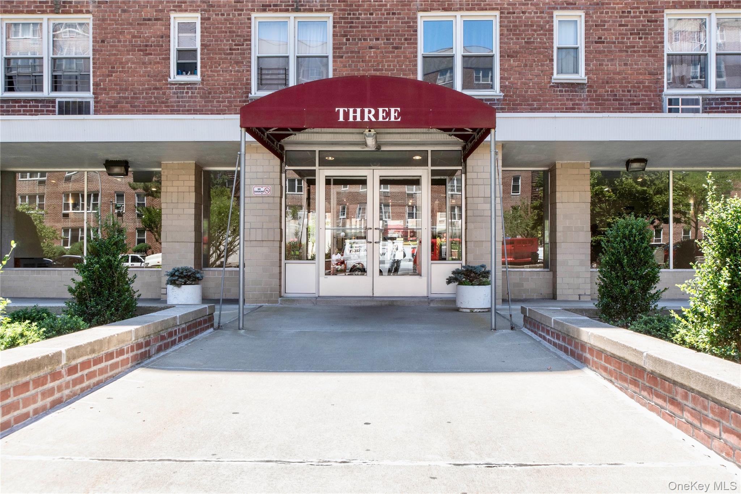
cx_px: 370
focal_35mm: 35
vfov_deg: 37.9
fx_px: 720
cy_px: 247
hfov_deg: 54.4
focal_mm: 35
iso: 640
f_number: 13
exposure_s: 1/125
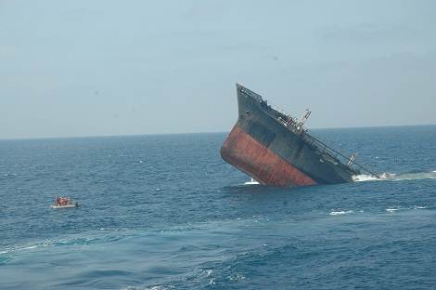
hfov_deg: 19.5
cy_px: 145
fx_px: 1270
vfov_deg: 13.0
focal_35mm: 105
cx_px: 218
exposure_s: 1/400
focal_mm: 70
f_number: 10
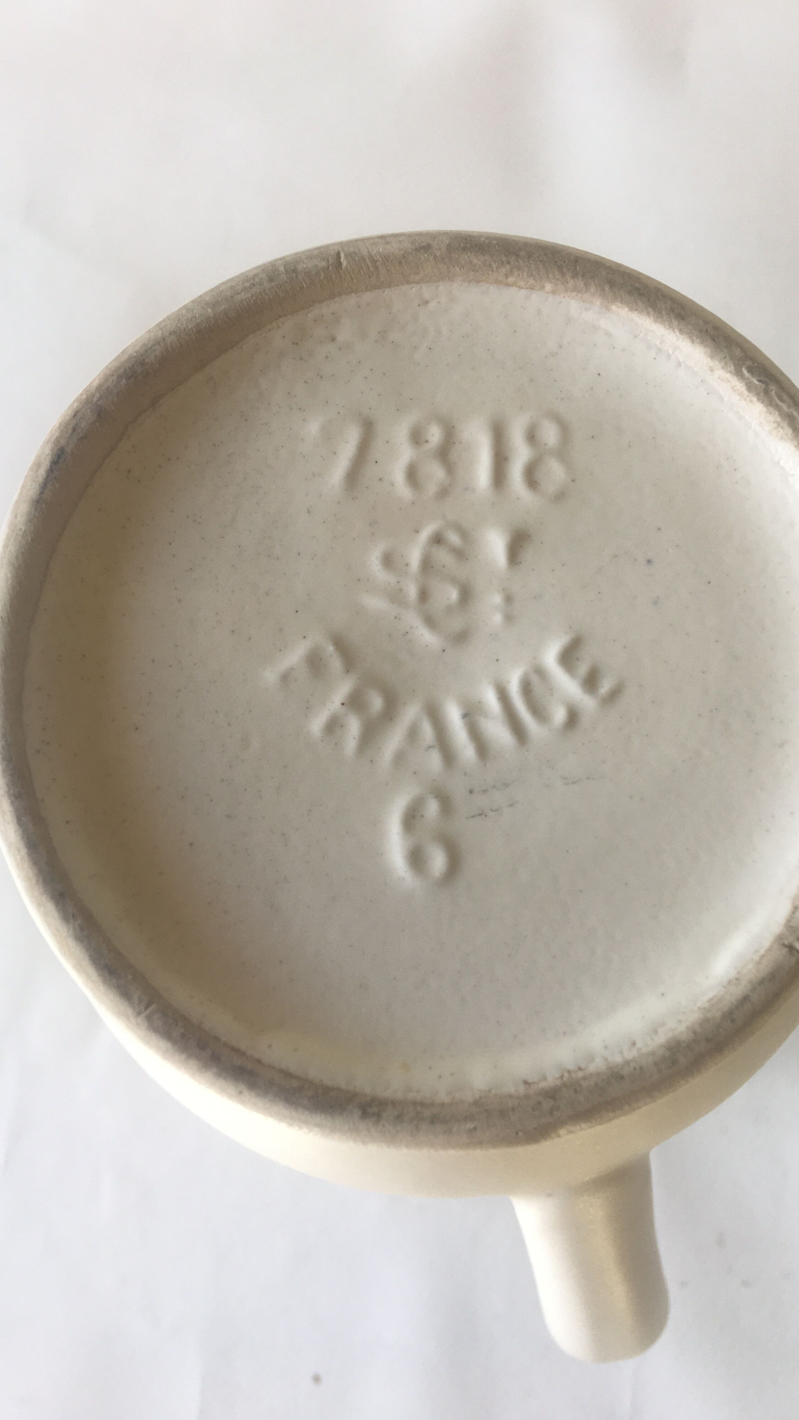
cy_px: 704
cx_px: 475
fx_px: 1205
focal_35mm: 32
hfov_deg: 36.6
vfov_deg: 61.0
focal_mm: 4.15
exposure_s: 1/50
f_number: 2.2
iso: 25
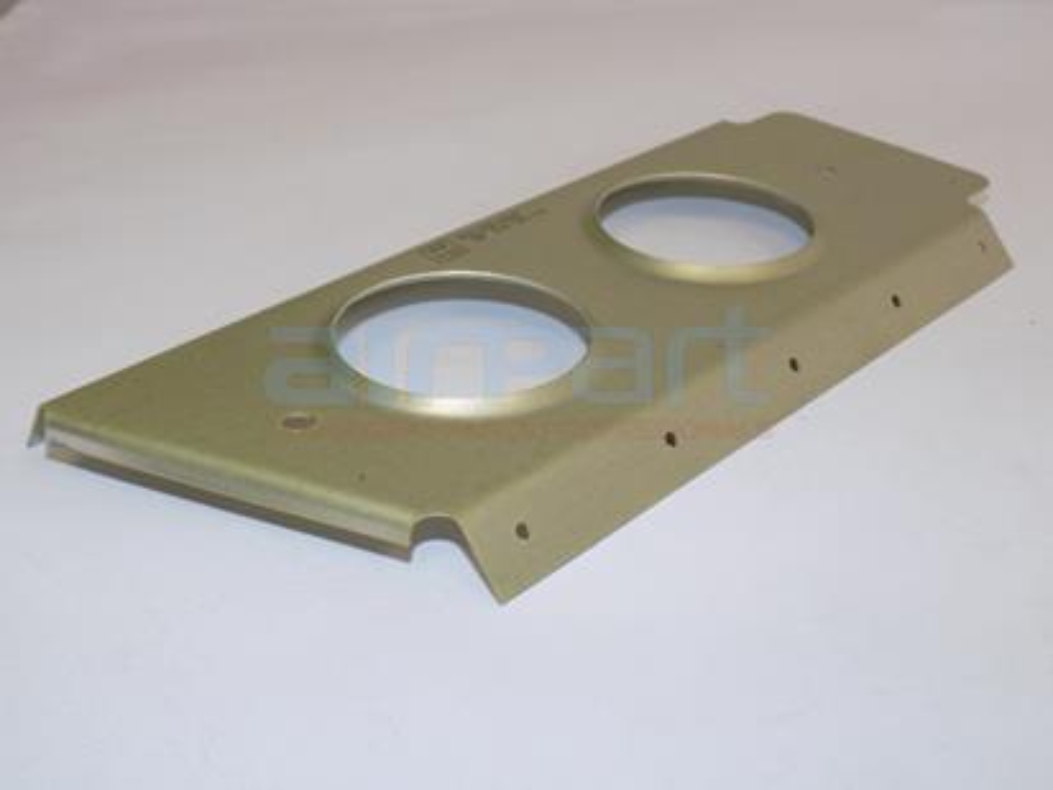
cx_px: 526
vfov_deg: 31.5
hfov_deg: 41.2
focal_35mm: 46
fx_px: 1399
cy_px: 395
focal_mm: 8.1
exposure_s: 1/30
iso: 125
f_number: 3.7
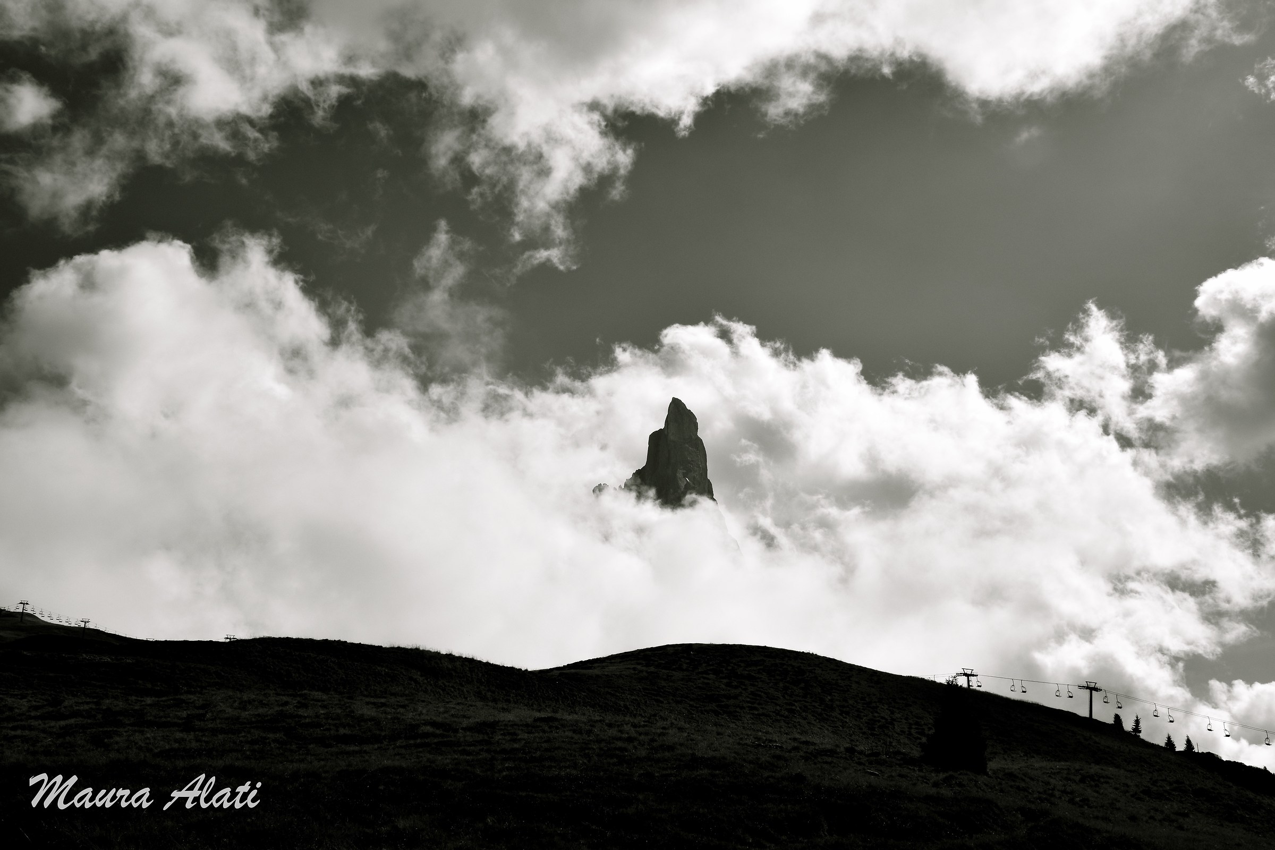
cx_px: 638
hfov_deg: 41.1
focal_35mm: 48
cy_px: 425
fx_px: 1700
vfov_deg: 28.1
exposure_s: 1/640
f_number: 13
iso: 200
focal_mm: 32
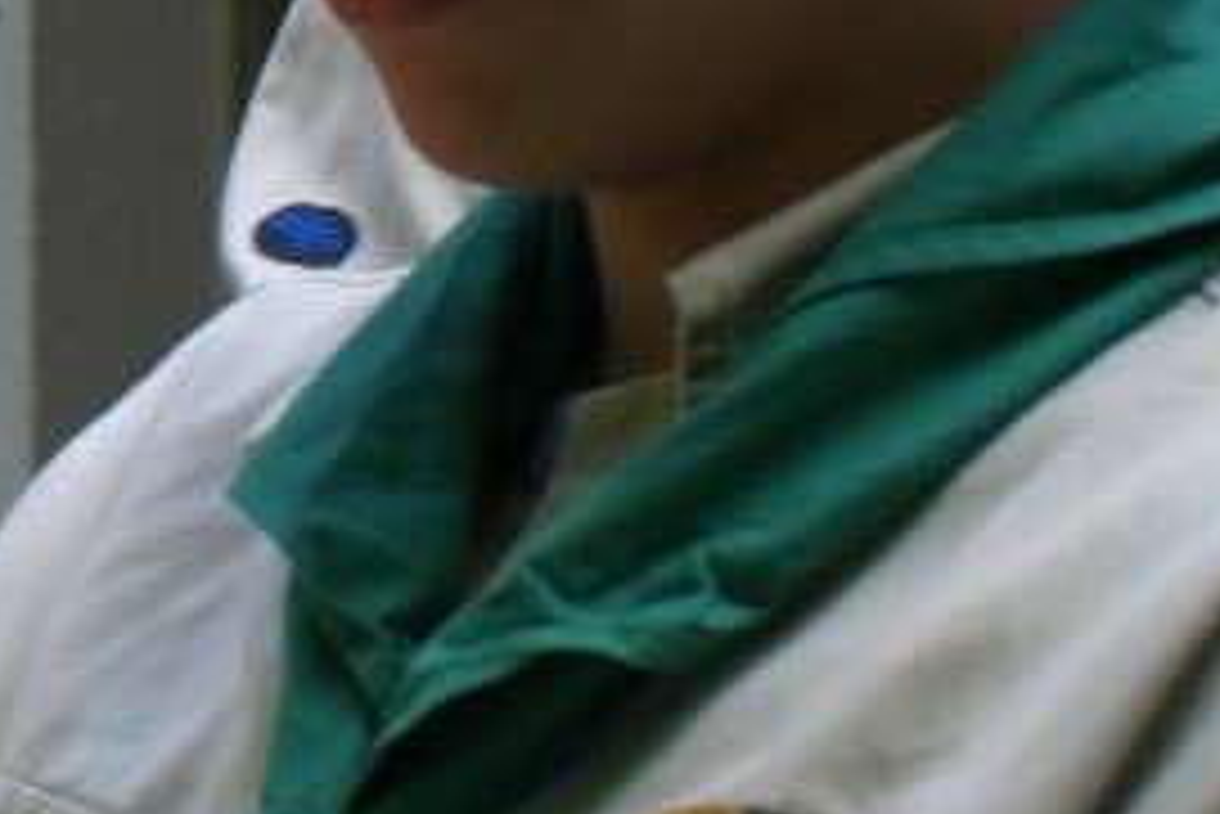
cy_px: -555
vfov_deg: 7.9
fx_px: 5764
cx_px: -743
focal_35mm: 170
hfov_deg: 11.5
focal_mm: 30
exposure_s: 1/80
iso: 100
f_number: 8
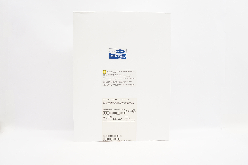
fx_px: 186
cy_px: 82
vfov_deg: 47.8
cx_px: 124
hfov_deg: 67.4
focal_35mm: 27
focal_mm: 18
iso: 400
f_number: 5.6
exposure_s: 1/50
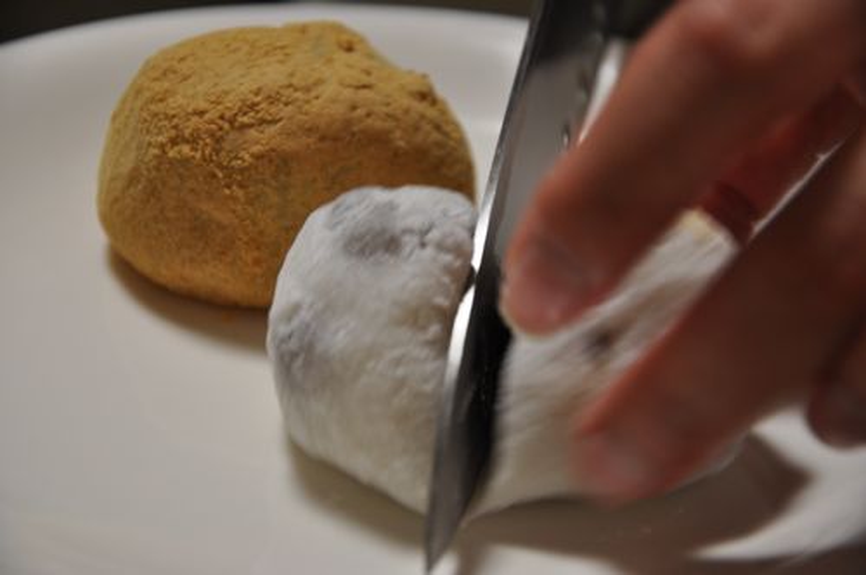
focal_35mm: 135
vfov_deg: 10.1
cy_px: 288
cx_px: 433
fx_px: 3243
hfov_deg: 15.2
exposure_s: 1/13
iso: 400
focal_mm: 90
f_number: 5.6
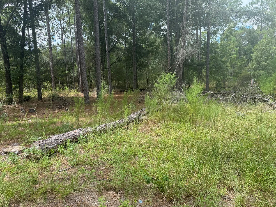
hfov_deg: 69.4
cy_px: 103
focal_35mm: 25
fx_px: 199
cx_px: 135
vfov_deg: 54.9
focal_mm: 6.76
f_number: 1.78
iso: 80
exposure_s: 1/909
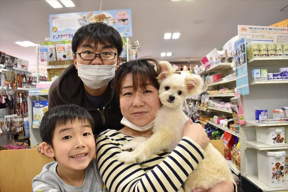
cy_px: 96
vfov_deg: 47.9
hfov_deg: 67.4
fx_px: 216
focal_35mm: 27
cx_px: 144
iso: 1600
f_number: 5
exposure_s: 1/100
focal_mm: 18
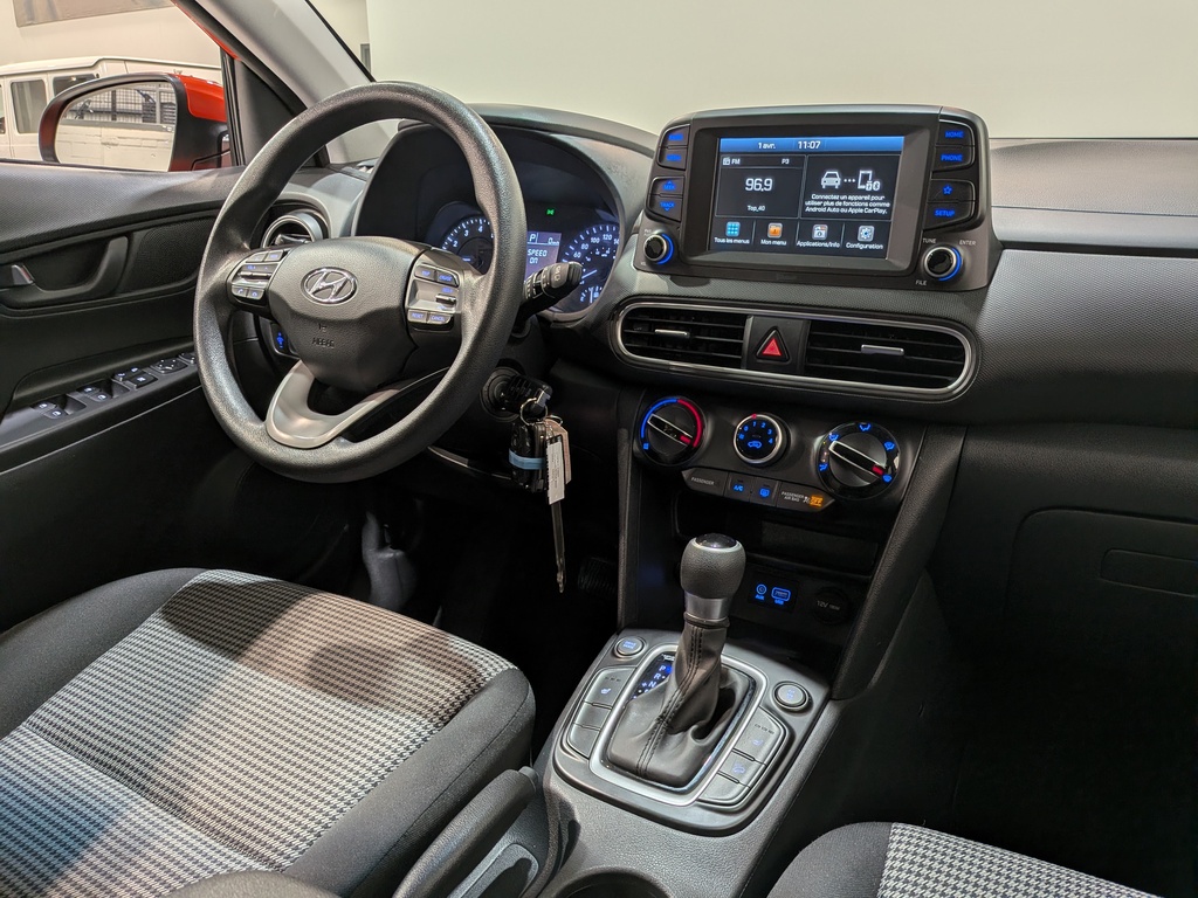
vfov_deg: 56.8
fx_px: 831
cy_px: 449
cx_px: 599
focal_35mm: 24
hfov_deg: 71.6
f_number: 1.7
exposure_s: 1/132
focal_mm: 4.53
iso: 27
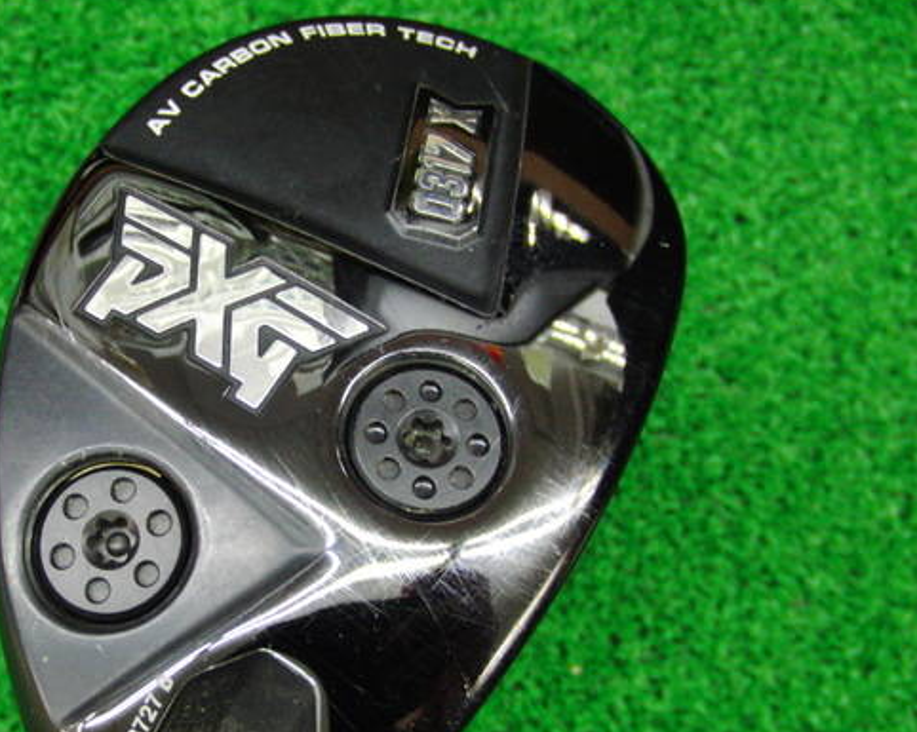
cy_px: 447
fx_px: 1302
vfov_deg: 31.3
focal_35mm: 48
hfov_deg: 38.5
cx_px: 323
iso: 400
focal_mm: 6.42
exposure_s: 1/30
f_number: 3.6
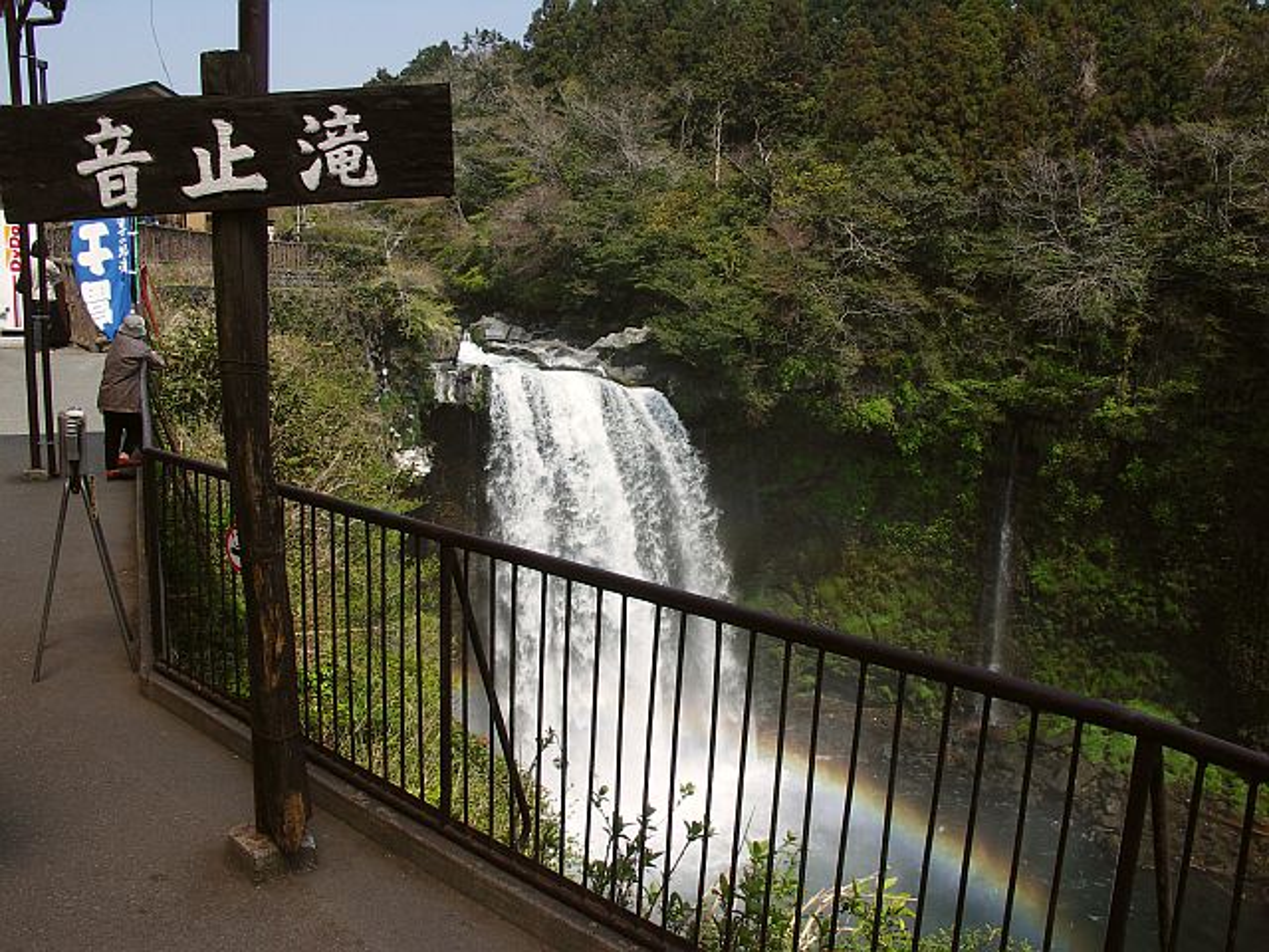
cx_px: 634
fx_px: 1026
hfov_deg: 63.4
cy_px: 476
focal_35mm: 28
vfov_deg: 49.7
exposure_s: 1/125
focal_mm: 7.2
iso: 50
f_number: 8
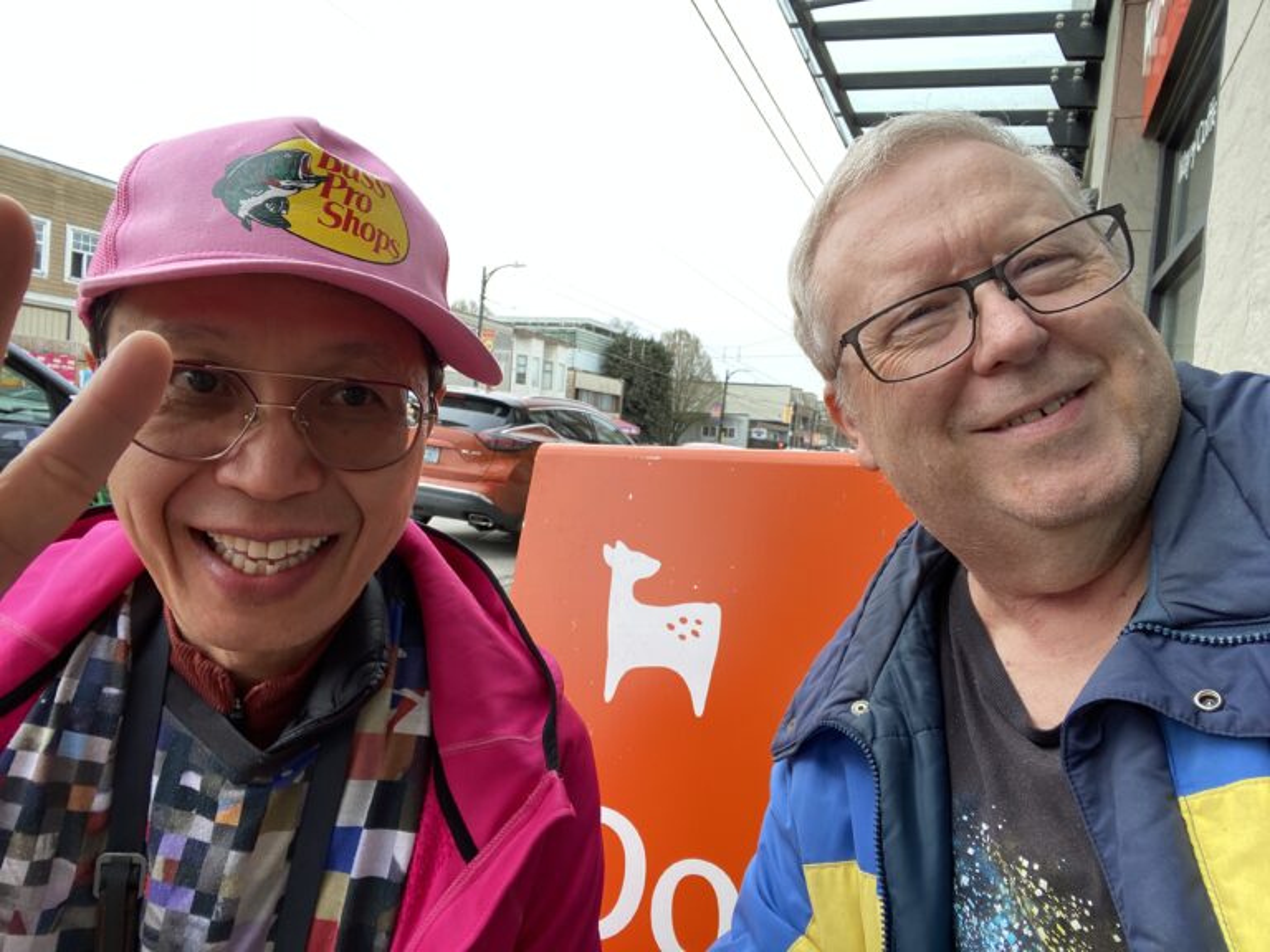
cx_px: 635
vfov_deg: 58.9
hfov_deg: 73.9
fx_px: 844
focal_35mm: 23
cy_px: 476
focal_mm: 2.71
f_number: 2.2
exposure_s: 1/122
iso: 32
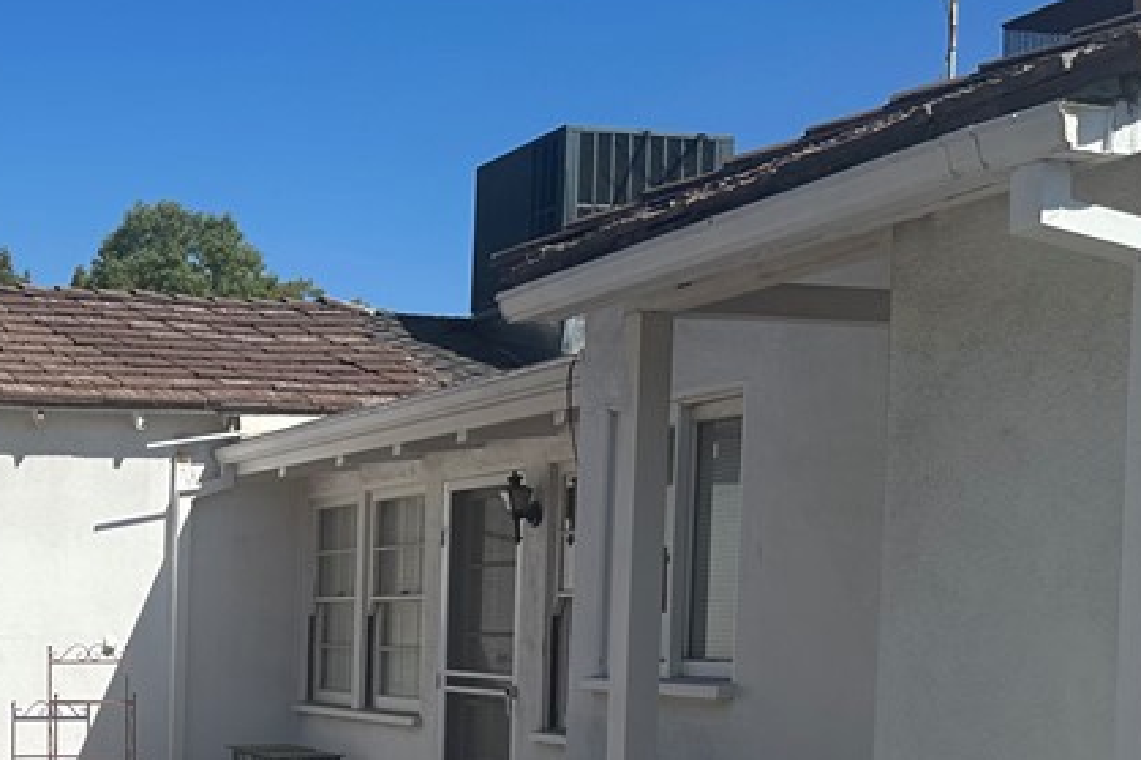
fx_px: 1933
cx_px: -41
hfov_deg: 30.2
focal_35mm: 61
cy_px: 700
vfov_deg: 21.7
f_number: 1.78
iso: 80
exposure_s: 1/7576
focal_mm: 6.86
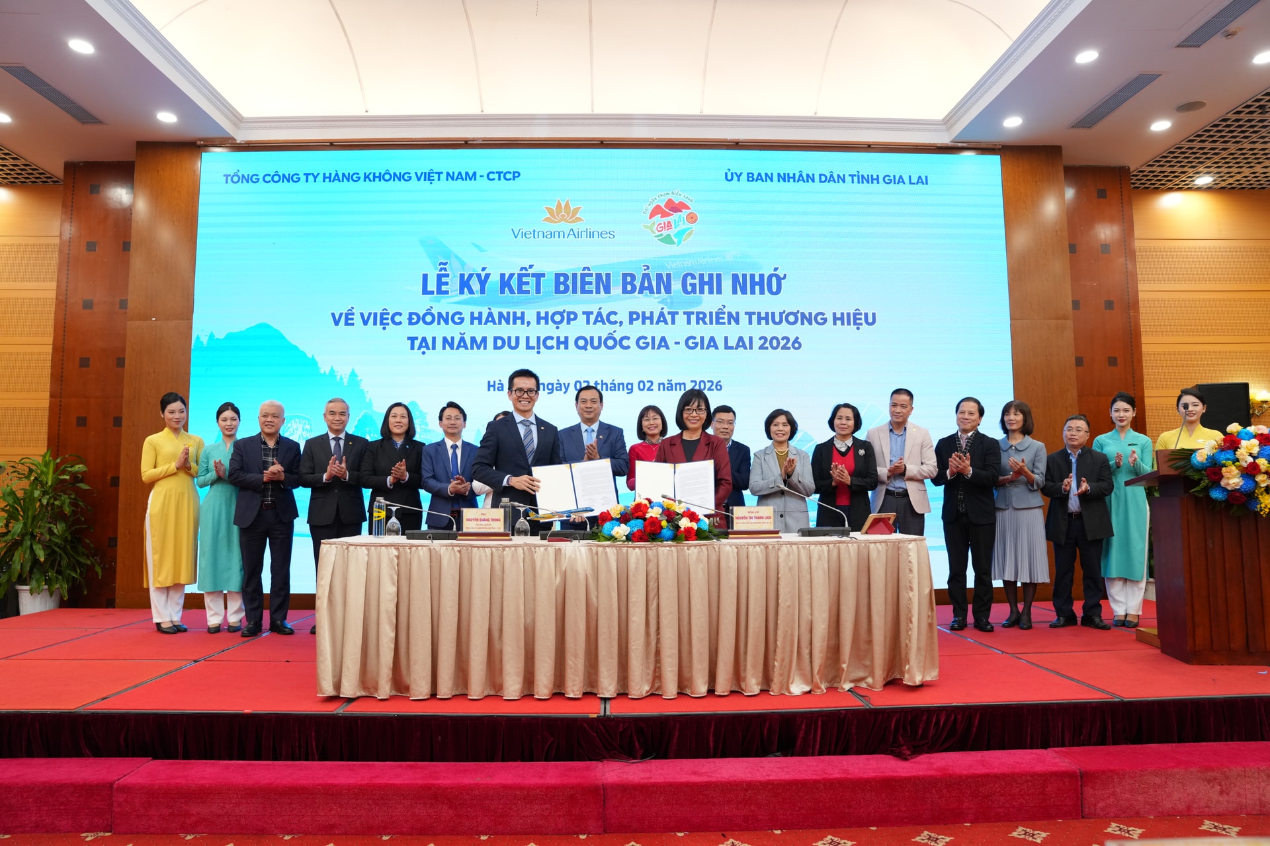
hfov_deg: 73.7
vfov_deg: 53.1
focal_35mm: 24
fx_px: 847
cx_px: 635
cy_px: 423
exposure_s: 1/200
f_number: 3.5
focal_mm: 24
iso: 1250
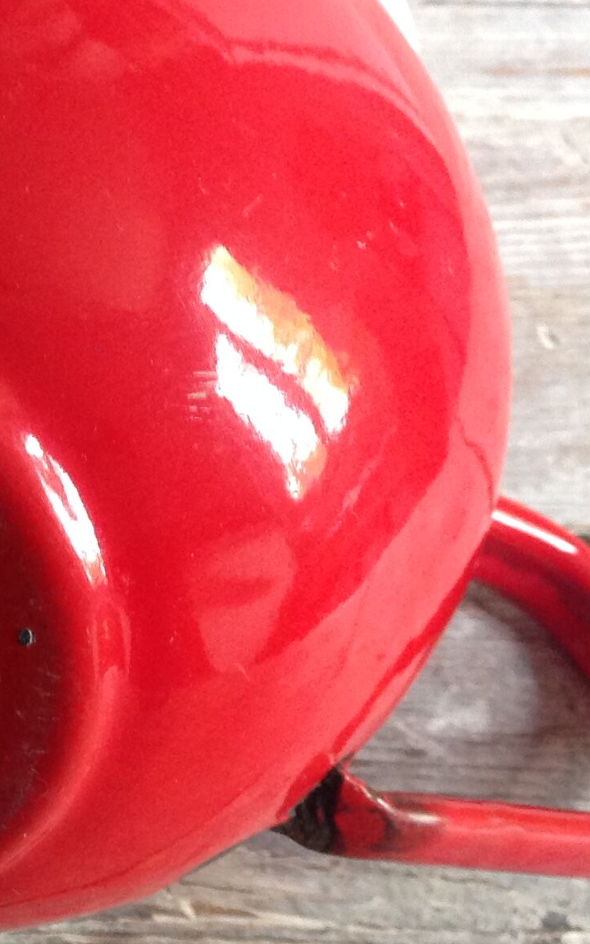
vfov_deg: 25.2
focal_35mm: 82
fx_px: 2109
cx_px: -60
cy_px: 514
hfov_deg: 15.5
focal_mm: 4.28
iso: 160
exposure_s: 1/15
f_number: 2.4
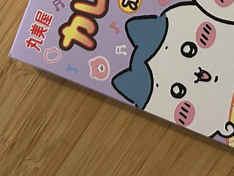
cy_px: -138
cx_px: 159
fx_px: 669
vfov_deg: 13.4
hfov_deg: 19.8
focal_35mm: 99
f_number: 1.5
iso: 400
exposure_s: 1/60
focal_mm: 5.7
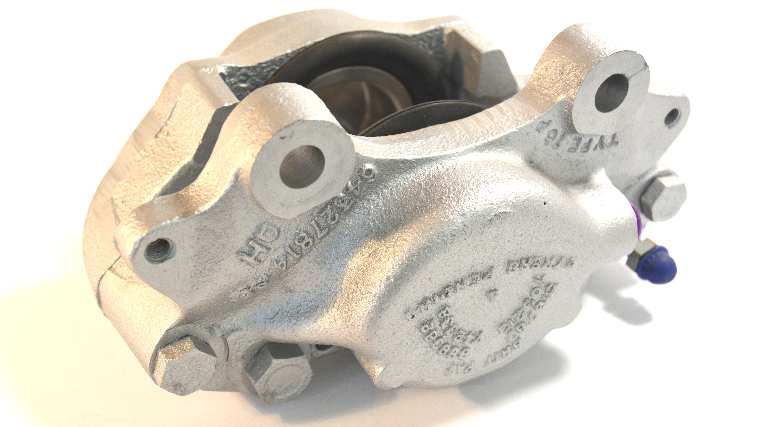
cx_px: 376
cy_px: 232
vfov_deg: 24.2
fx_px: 997
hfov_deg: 41.7
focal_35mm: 50
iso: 400
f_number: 6.3
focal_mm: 31
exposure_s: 1/60
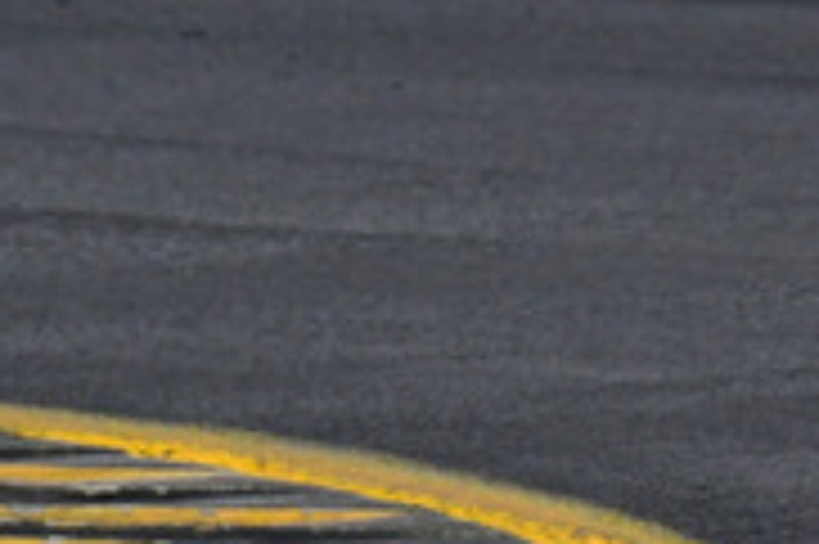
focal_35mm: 3304
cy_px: -171
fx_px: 75097
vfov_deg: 0.4
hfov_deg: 0.6
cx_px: 1575
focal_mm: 500
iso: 1250
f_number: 11
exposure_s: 1/640
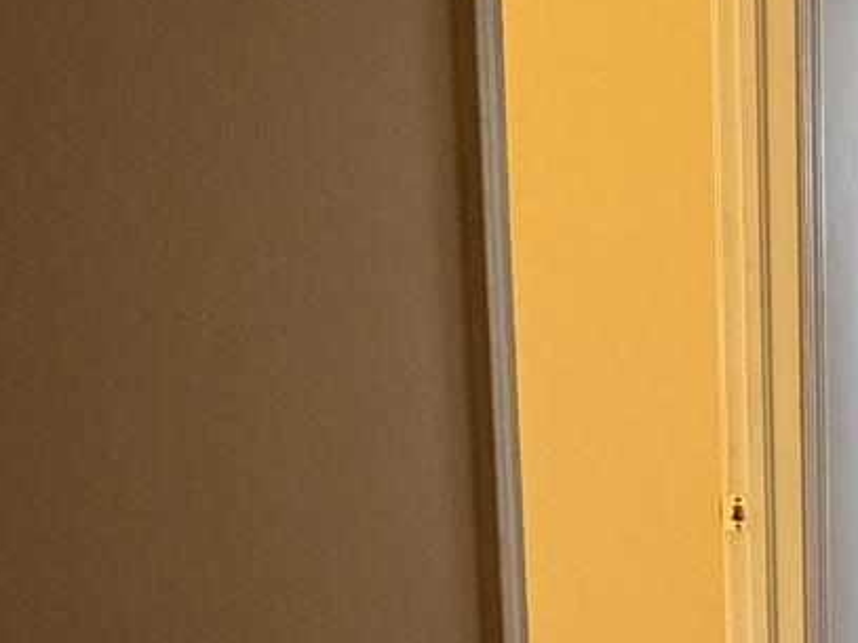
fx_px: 1363
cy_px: 325
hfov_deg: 28.4
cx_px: 1130
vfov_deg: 26.5
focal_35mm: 55
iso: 500
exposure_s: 1/60
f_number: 2.2
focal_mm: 2.22
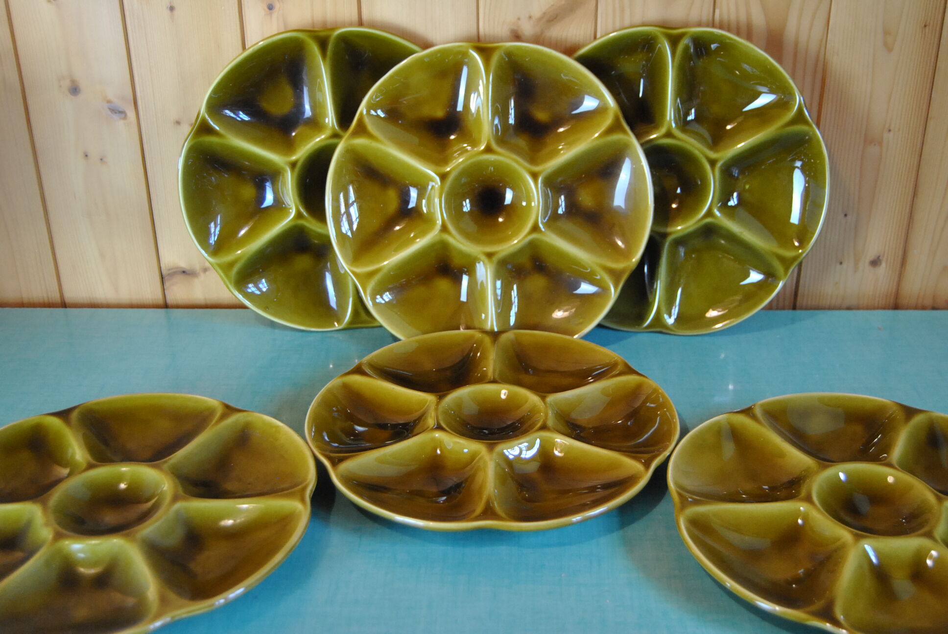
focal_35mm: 42
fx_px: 1107
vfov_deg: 32.0
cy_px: 317
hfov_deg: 46.3
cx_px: 474
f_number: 4
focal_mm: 28
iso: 900
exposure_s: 1/30
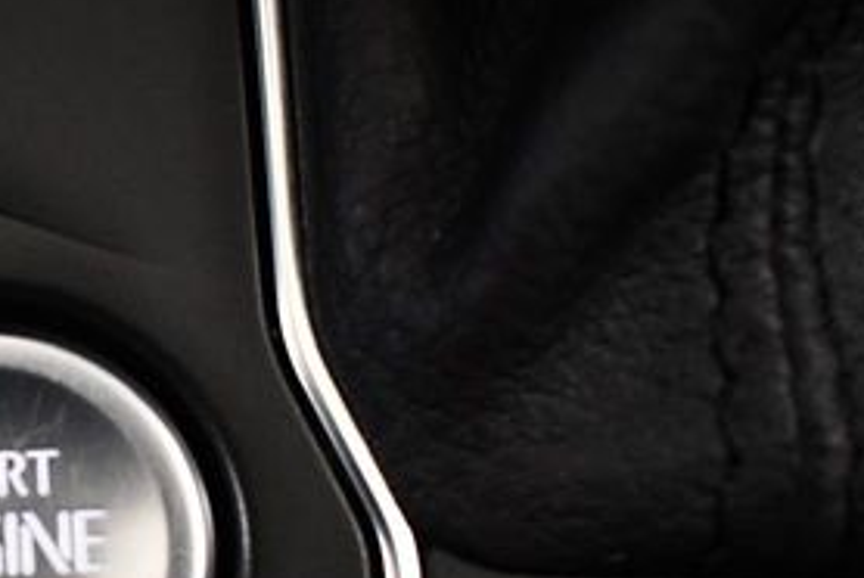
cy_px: 493
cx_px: 37
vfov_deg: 16.3
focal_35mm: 83
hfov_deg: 23.6
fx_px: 1994
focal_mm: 18
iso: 3200
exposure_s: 1/80
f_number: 3.5
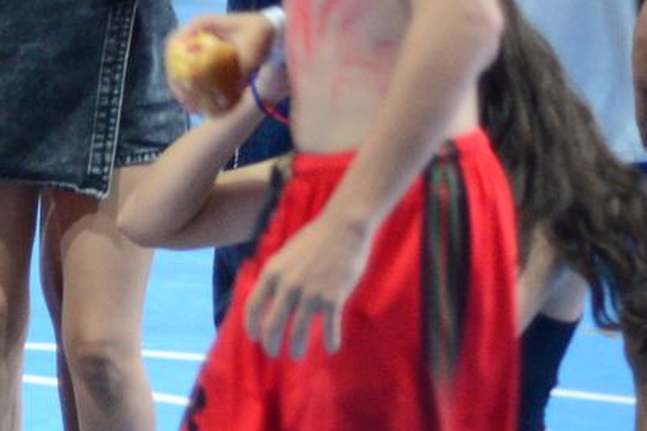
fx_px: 4259
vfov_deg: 5.8
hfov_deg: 8.5
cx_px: -388
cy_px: -67
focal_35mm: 237
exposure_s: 1/160
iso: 2500
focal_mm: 50
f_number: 1.8
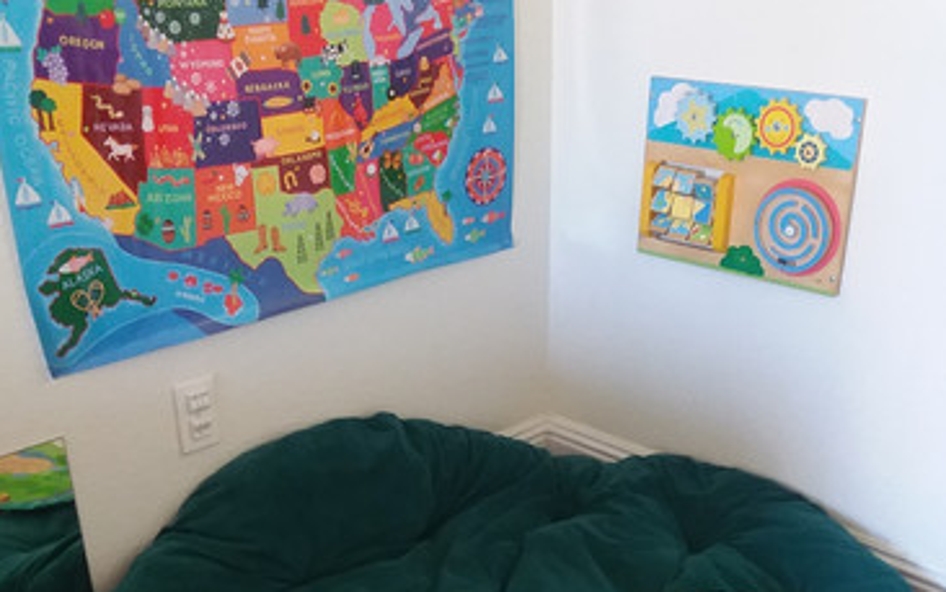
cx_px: 477
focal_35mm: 42
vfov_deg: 29.8
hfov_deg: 47.2
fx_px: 1083
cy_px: 478
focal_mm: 2.47
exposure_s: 1/17
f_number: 1.9
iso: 160
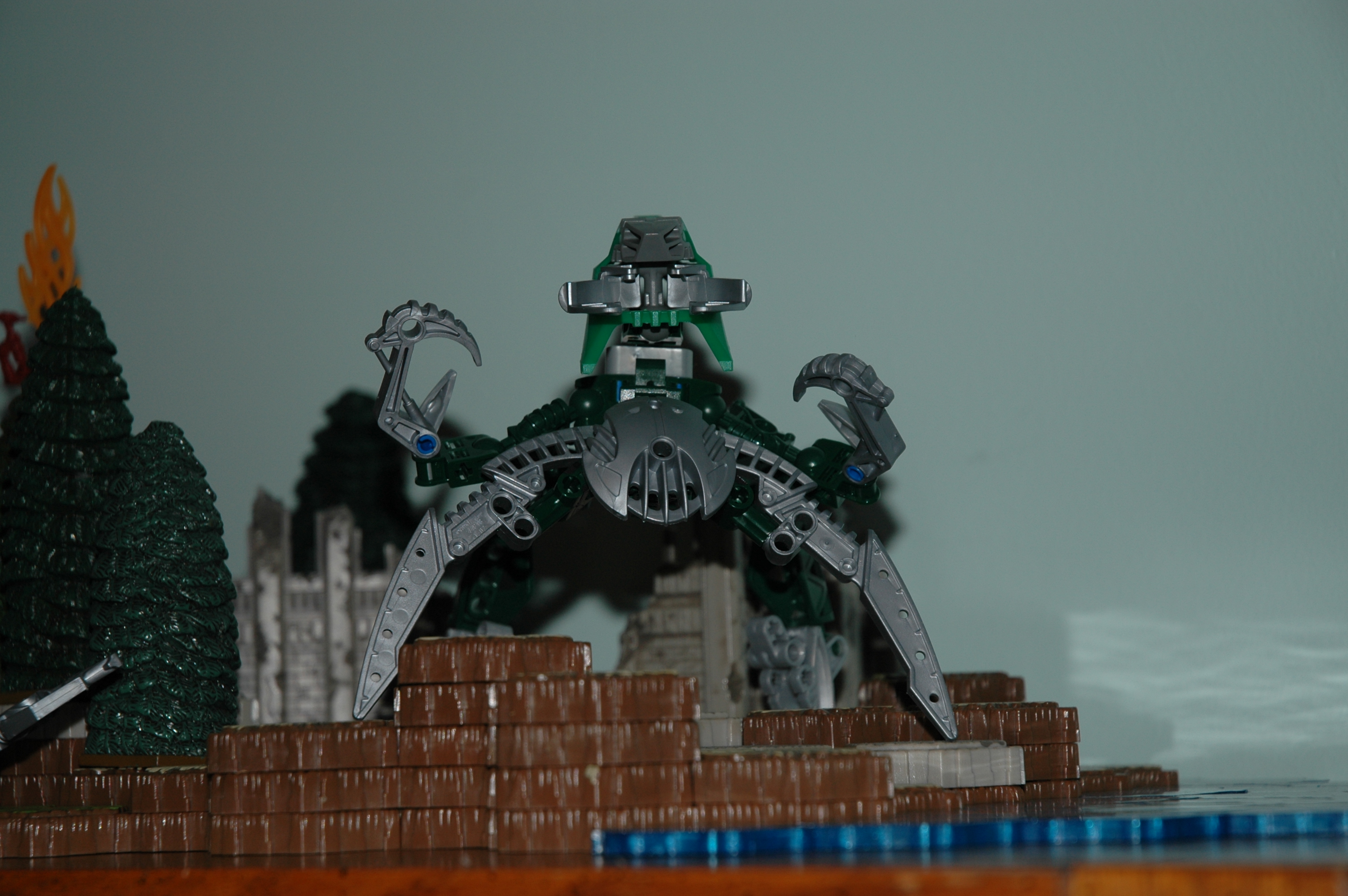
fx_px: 3367
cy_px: 448
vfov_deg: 15.2
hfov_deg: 22.6
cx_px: 674
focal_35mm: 90
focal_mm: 60
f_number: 4.5
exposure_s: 1/60
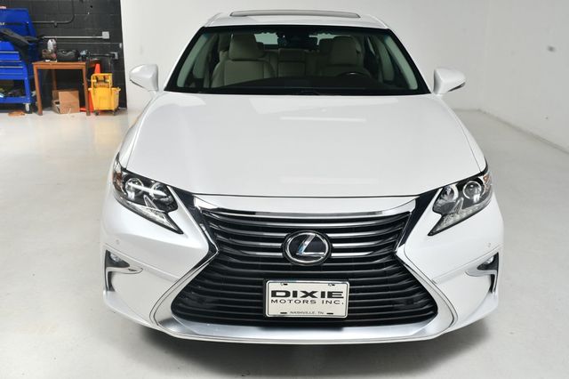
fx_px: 616
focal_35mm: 39
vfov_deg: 34.2
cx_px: 284
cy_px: 190
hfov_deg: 49.6
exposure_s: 1/160
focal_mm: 26
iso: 100
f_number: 13
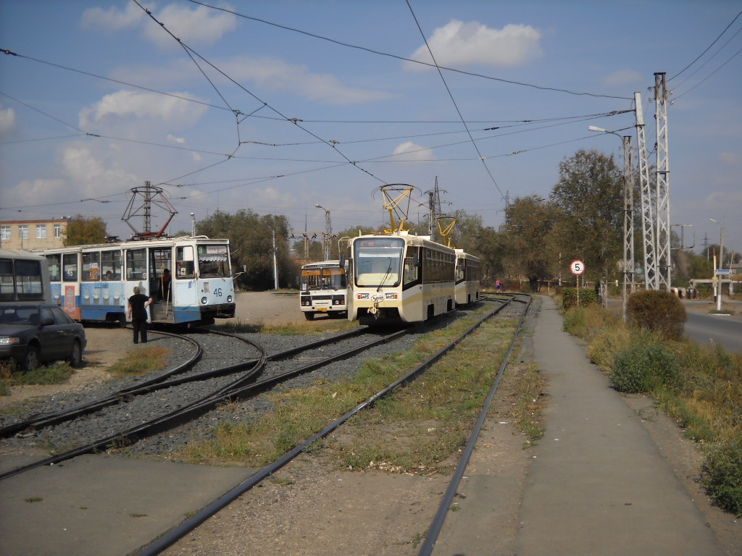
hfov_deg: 45.8
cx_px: 371
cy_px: 278
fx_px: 879
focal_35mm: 41
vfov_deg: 35.1
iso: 64
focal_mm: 6.72
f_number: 5.5
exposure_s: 1/478
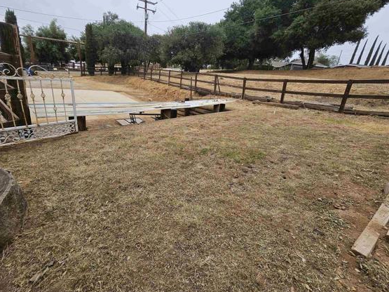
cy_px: 138
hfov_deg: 98.2
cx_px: 199
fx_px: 169
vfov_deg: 81.6
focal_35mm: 15
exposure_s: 1/820
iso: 32
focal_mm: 1.74
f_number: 2.2
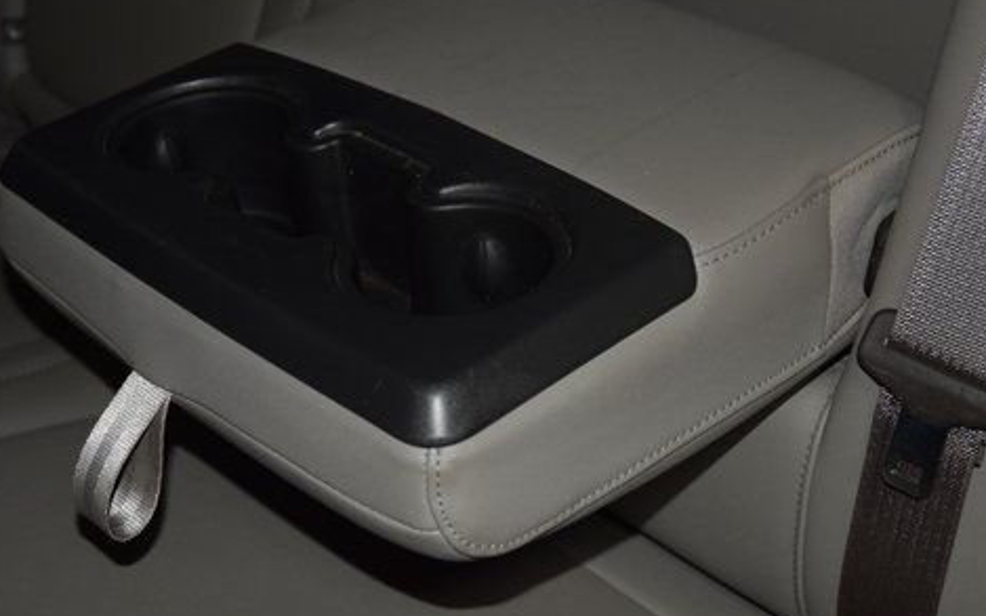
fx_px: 1738
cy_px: 220
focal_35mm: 65
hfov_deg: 31.7
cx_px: 456
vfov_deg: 20.0
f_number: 4
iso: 640
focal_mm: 31
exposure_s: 1/125
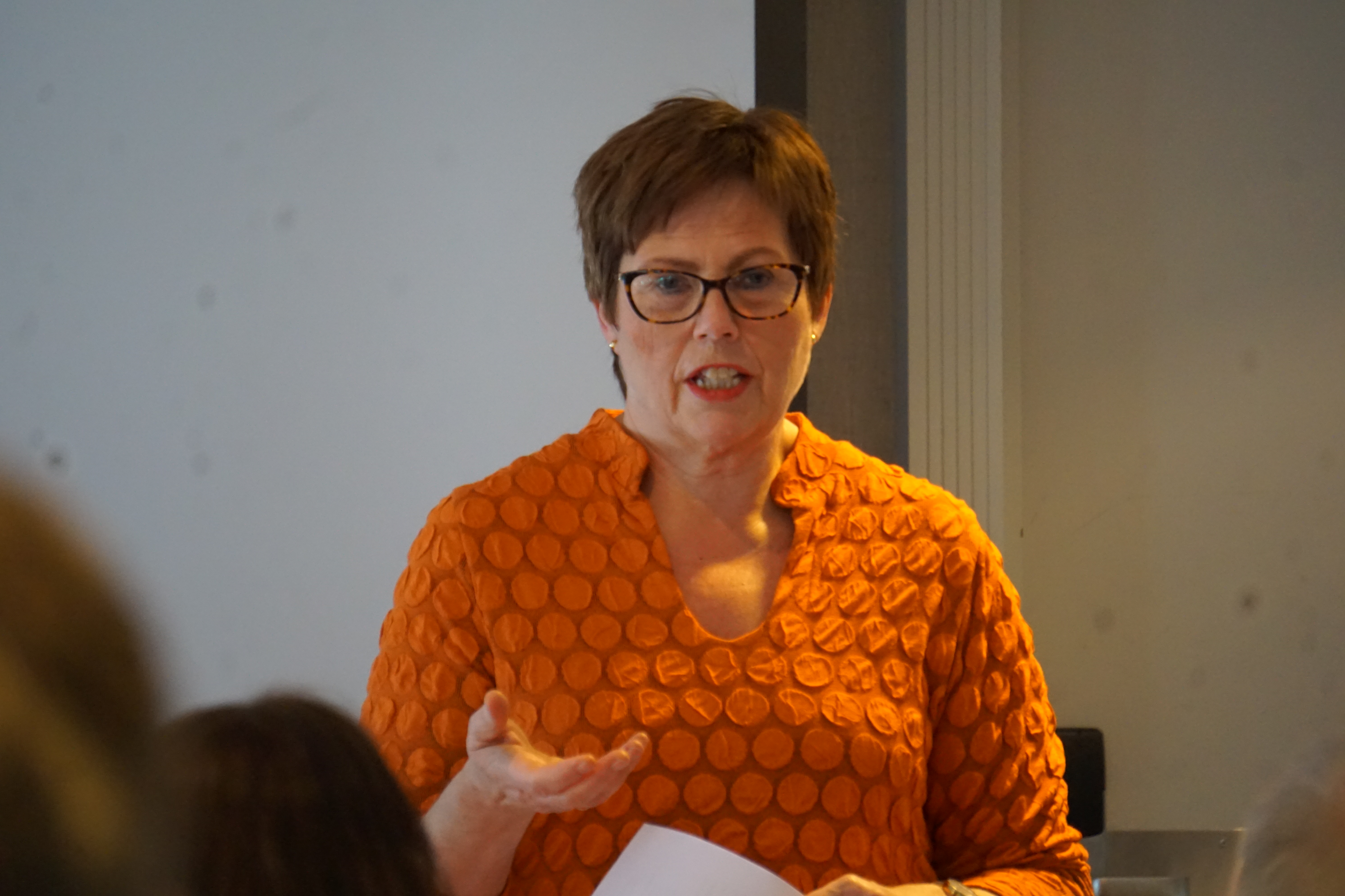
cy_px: 448
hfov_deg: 6.5
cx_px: 672
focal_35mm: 315
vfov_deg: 4.4
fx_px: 11768
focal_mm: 210
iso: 3200
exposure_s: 1/60
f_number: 6.3
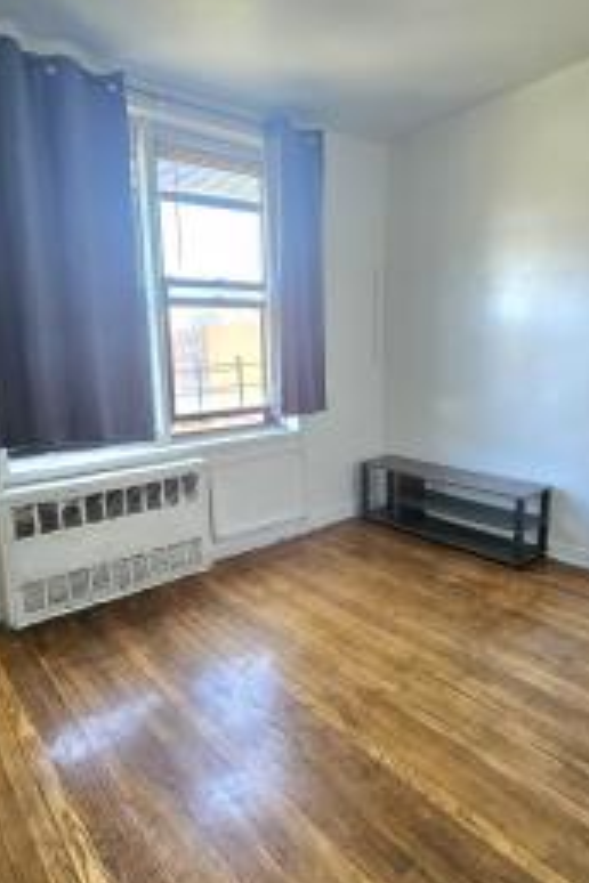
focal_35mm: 21
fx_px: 515
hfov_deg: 59.3
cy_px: 455
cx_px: 257
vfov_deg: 81.2
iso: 200
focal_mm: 1.7
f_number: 2.2
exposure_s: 1/60.2
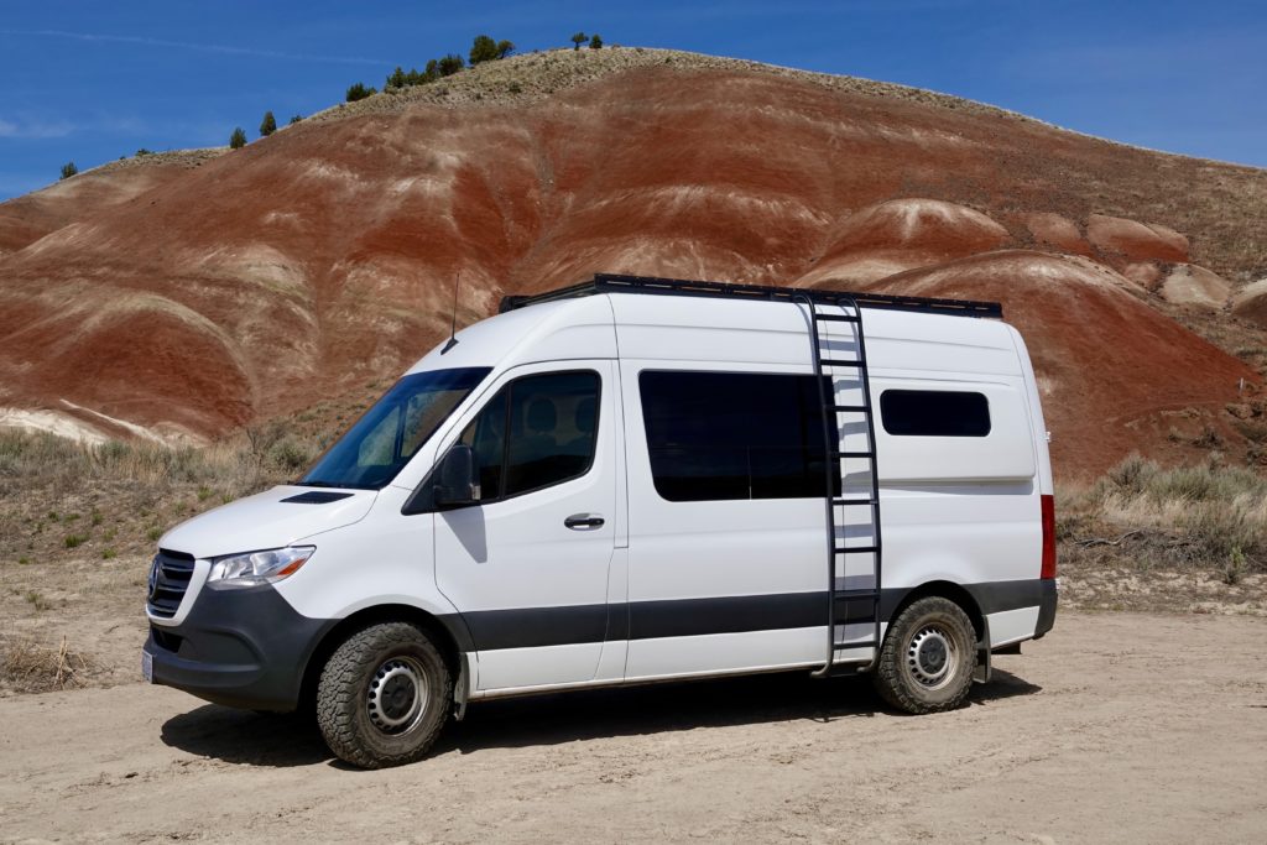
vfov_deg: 36.0
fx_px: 1302
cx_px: 634
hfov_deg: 51.9
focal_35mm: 37
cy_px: 422
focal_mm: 13.7
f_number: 5.6
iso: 100
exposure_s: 1/1000
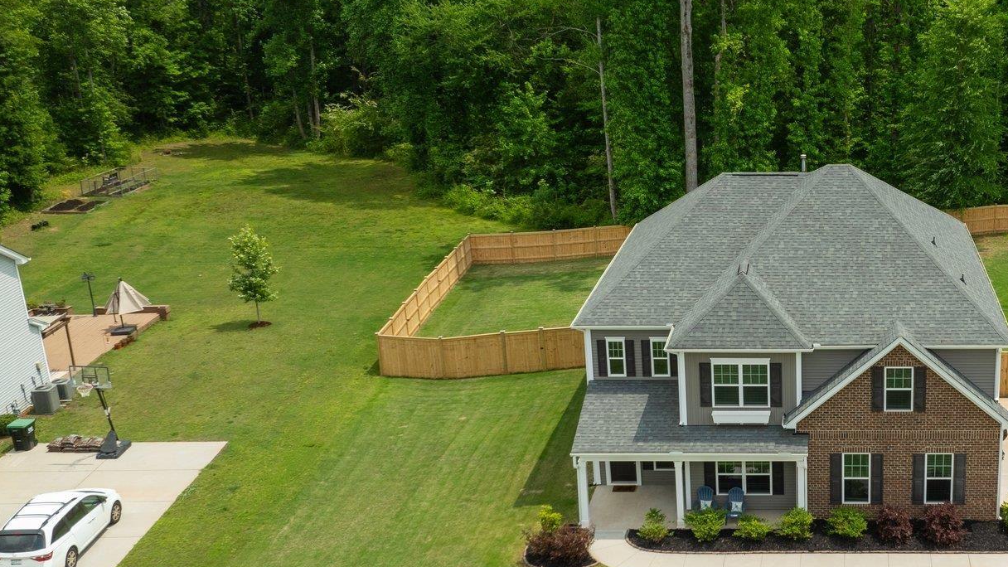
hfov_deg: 44.0
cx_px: 821
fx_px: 1176
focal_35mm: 44
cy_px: 294
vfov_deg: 27.1
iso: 100
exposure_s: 1/80
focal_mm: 12.29
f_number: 5
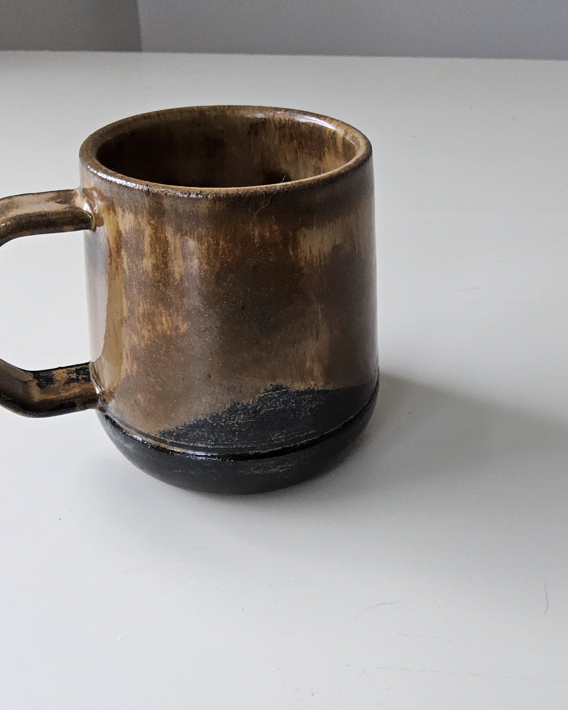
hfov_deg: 48.5
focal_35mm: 30
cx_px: 295
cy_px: 356
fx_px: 630
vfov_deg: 58.8
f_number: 2
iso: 400
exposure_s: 1/120
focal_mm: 3.08
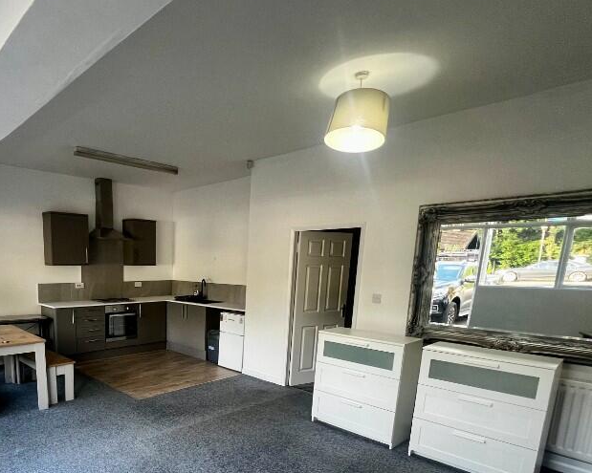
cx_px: 181
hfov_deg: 74.4
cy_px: 336
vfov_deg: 62.9
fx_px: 368
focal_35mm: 21
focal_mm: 1.57
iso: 200
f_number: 1.8
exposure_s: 1/99
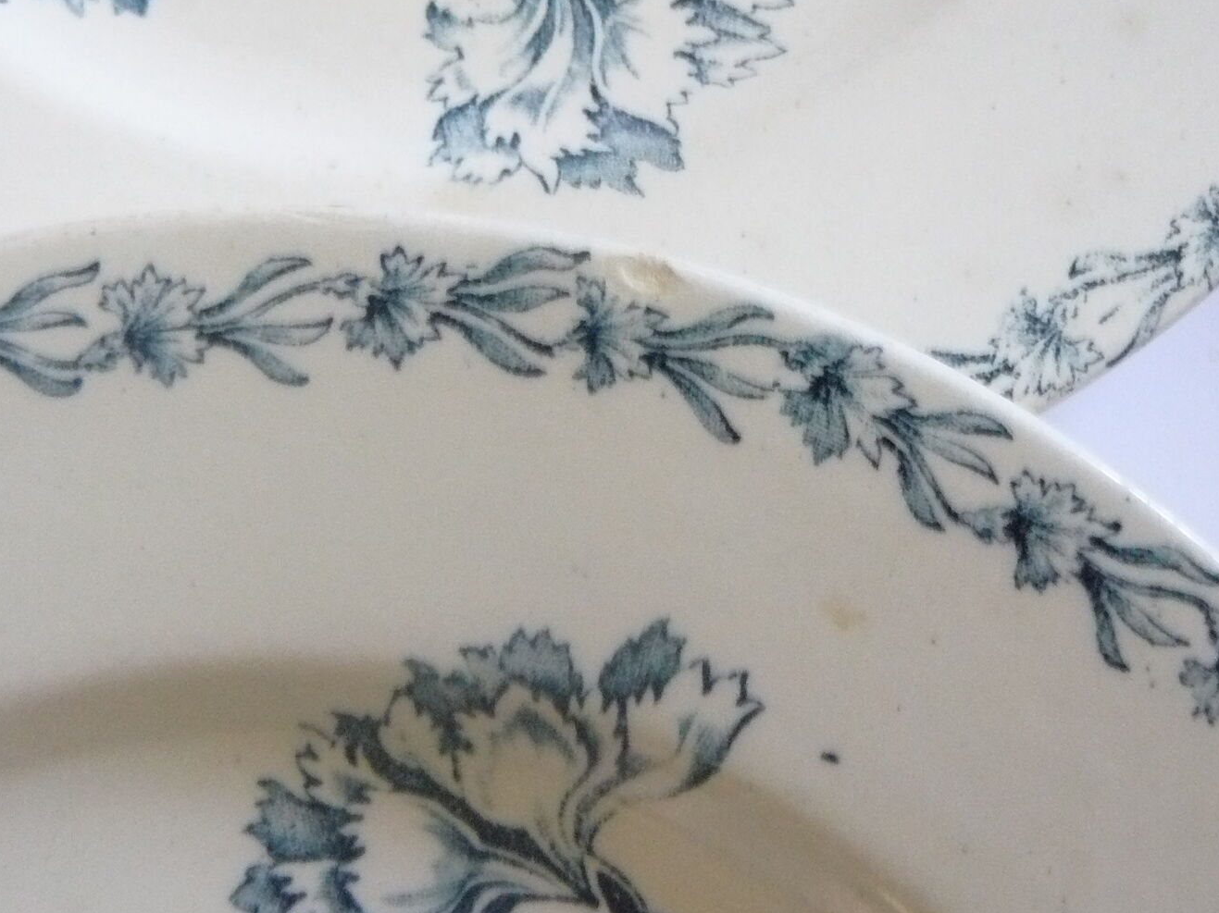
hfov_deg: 34.3
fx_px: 1971
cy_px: 241
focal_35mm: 56
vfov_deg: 25.8
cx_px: 557
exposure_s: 1/20
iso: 400
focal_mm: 6
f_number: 2.8
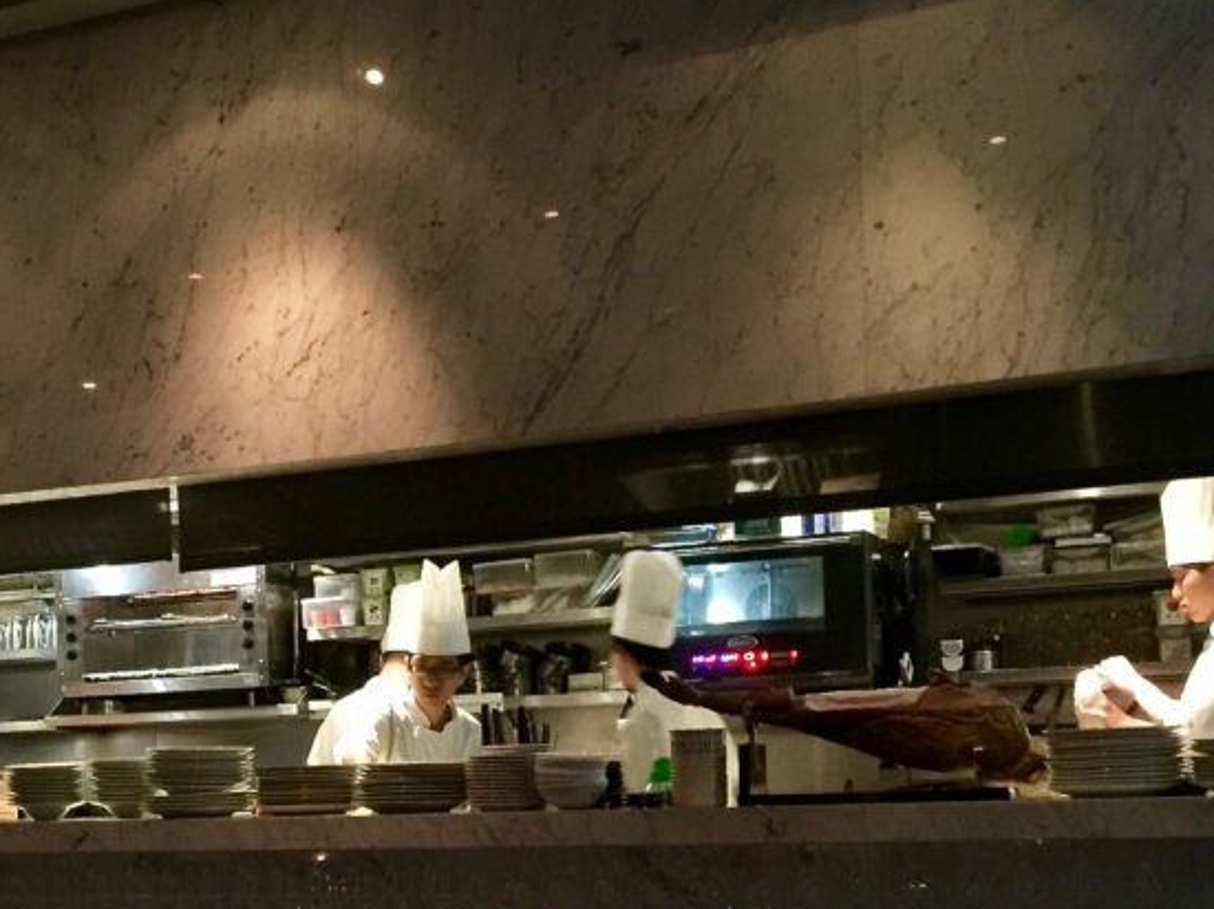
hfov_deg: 34.8
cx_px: 311
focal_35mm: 54
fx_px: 1893
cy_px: 783
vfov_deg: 26.3
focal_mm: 4.15
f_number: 2.2
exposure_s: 1/8
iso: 200
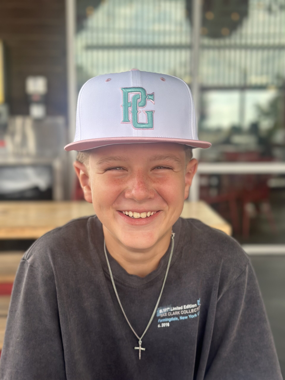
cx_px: 142
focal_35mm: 48
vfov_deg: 39.7
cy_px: 190
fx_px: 527
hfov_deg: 30.3
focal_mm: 6.86
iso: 80
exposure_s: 1/529
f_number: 1.78
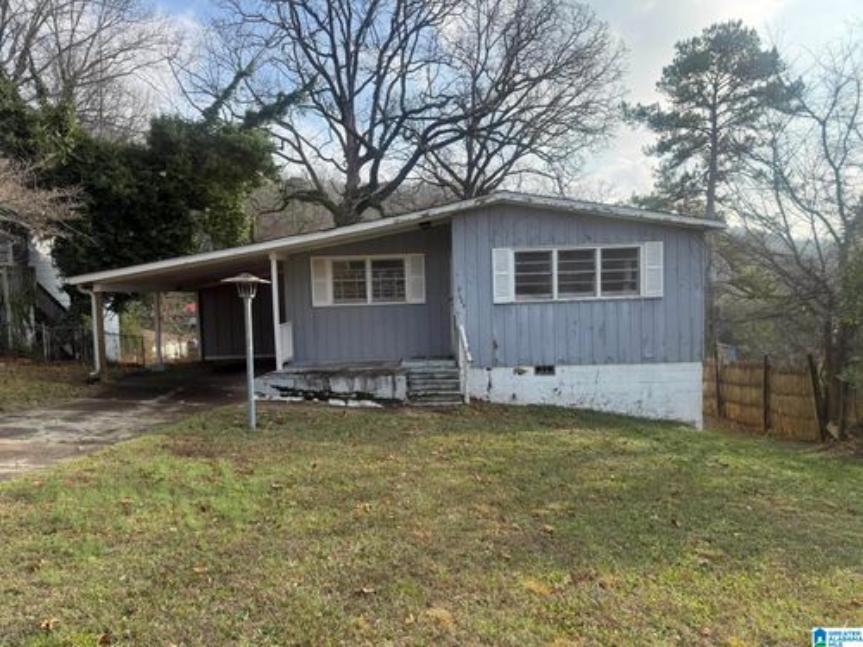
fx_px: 598
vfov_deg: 56.8
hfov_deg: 71.6
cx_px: 432
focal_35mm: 24
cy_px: 324
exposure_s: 1/2907
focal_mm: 6.76
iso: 100
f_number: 1.78
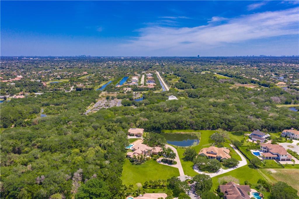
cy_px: 100
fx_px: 232
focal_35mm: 28
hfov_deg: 65.5
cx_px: 150
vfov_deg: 46.3
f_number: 4
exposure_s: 1/80
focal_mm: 10.26
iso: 100
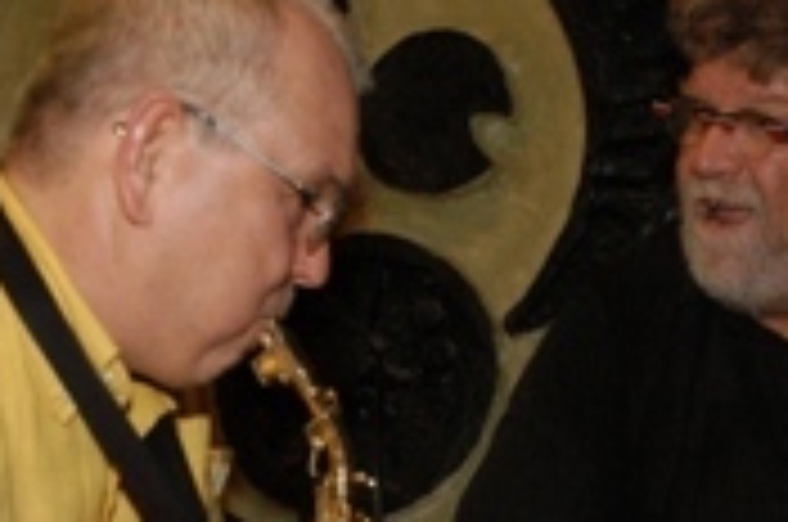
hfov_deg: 26.2
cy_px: 477
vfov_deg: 17.4
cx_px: 536
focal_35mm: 77
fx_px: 1682
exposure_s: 1/60
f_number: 3.5
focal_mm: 20
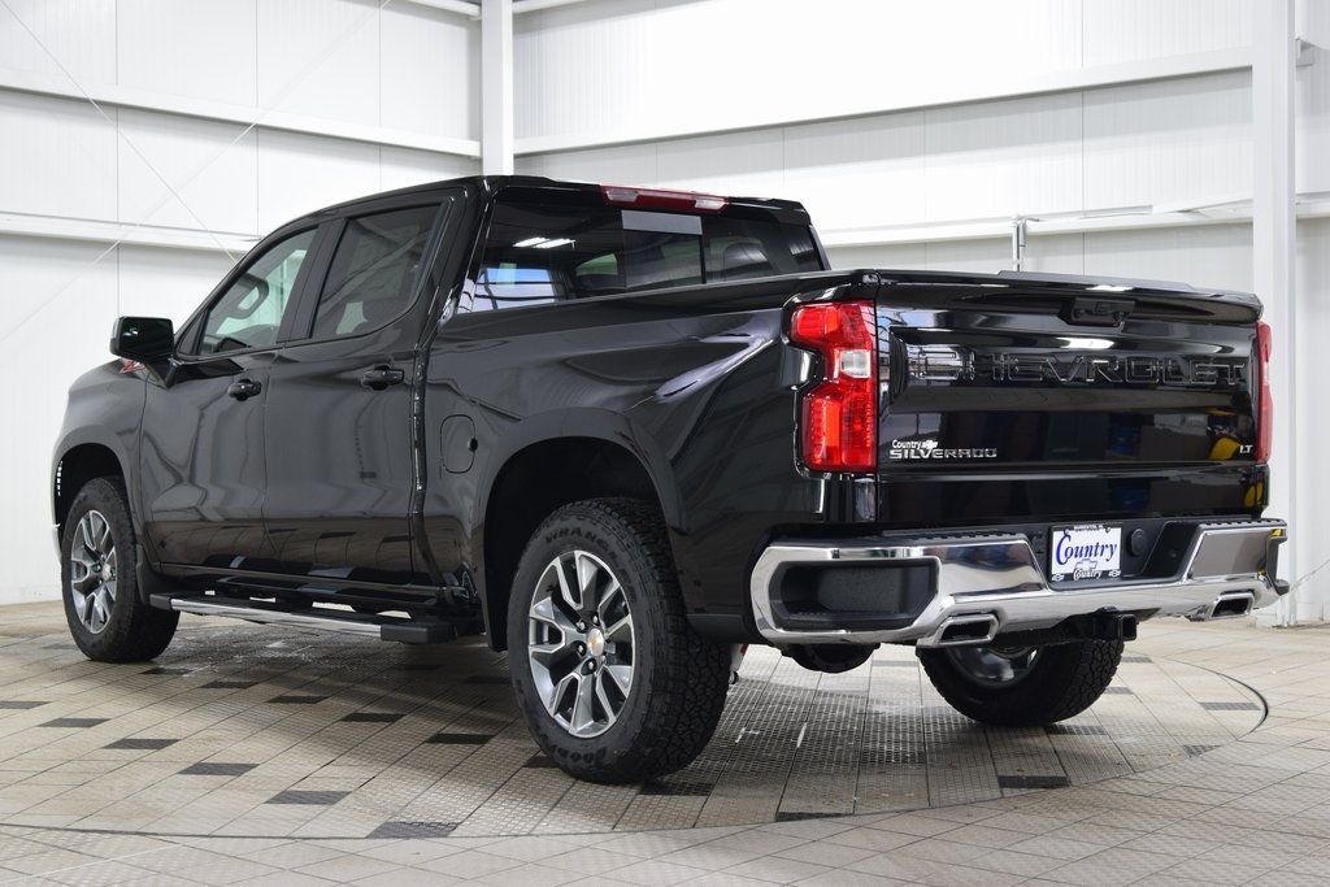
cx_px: 665
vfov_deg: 25.8
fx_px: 1940
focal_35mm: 52
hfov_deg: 37.8
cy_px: 444
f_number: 6.3
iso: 640
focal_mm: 35
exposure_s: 1/15
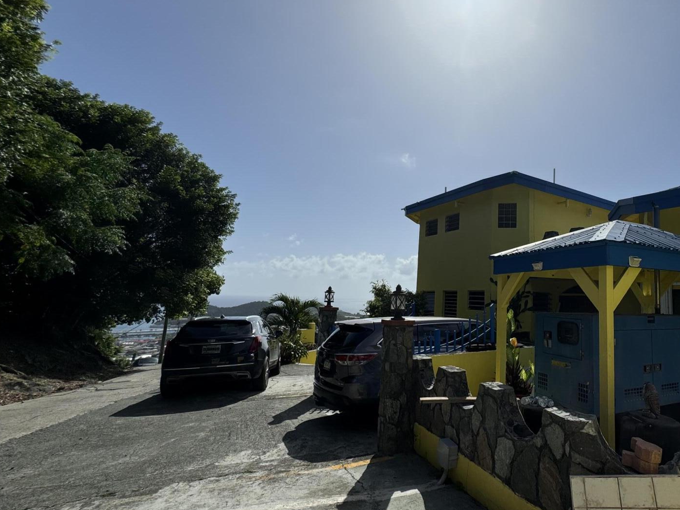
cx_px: 479
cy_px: 252
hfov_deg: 77.7
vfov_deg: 66.0
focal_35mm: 20
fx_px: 393
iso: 40
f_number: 2.2
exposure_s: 1/4630
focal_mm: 2.22
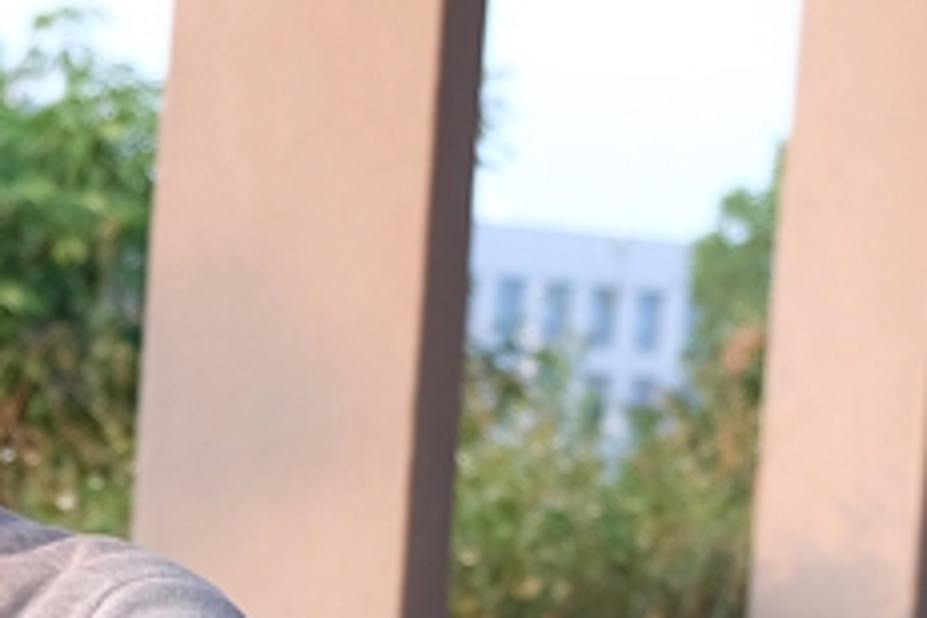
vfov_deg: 7.2
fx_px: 4789
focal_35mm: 186
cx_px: 173
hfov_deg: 11.0
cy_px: 977
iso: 250
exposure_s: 1/105
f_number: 3.2
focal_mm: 27.7
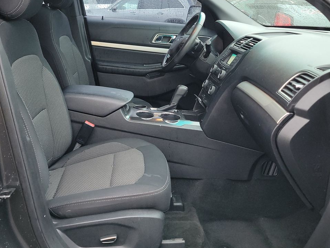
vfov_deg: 35.7
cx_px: 149
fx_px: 381
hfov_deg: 46.7
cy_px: 89
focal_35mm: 40
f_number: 1.8
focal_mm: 6.7
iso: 660
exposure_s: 1/59
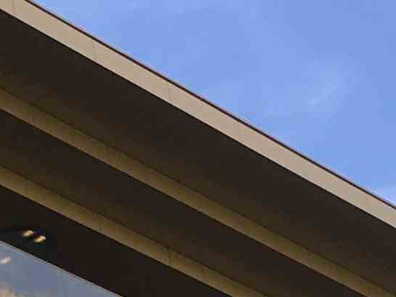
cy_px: 759
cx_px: -199
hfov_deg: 9.0
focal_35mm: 215
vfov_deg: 6.5
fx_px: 2460
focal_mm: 4.15
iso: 25
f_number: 2.2
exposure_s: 1/663
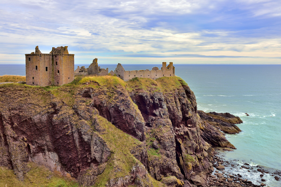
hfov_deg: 54.4
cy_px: 94
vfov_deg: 37.9
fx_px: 273
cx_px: 140
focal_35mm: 35
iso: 100
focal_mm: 35
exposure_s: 1/60
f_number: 11
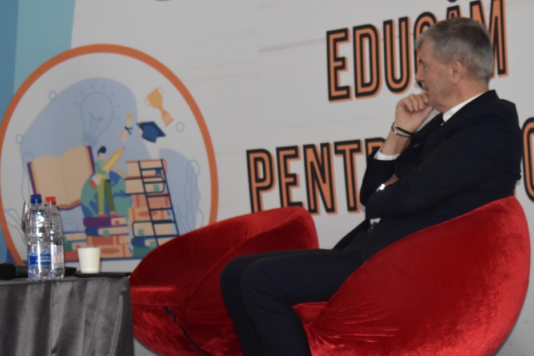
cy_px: 163
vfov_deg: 13.5
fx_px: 1508
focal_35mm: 102
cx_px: 306
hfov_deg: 20.1
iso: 1250
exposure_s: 1/60
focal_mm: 55
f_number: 5.6
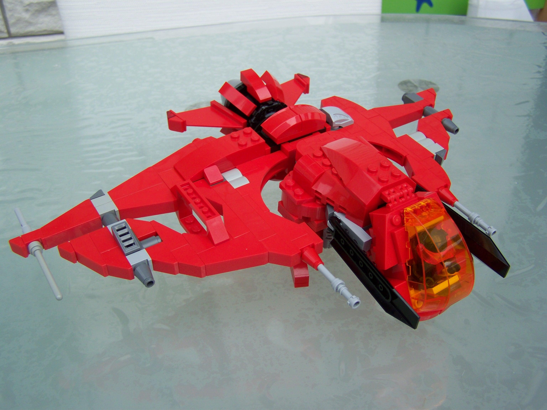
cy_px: 205
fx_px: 600
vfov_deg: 37.7
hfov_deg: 49.0
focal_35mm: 38
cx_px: 274
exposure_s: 1/320
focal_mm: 6.3
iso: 64
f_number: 2.8
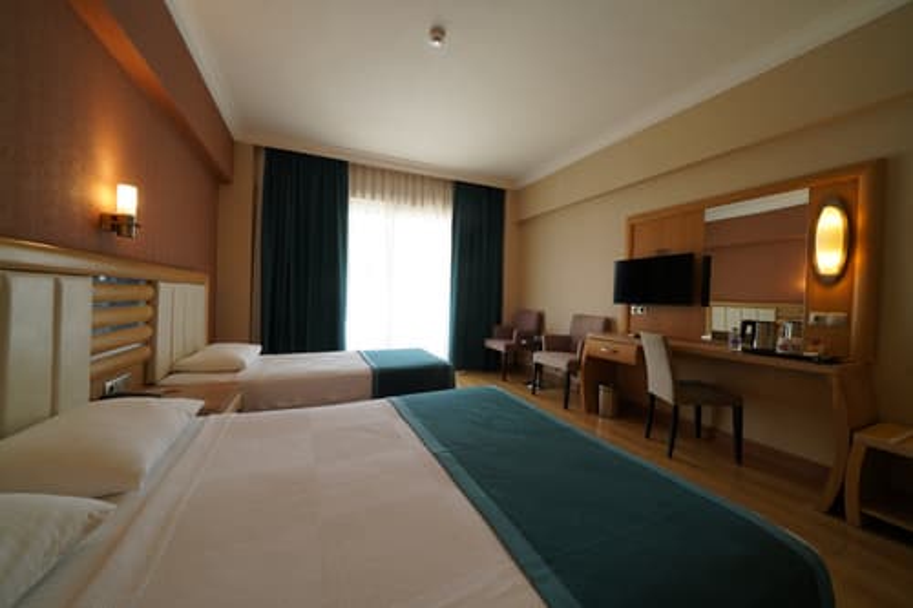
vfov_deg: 90.0
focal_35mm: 12
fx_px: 304
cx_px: 456
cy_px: 304
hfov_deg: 112.6
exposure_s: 1/25
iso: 400
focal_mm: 12
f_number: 8
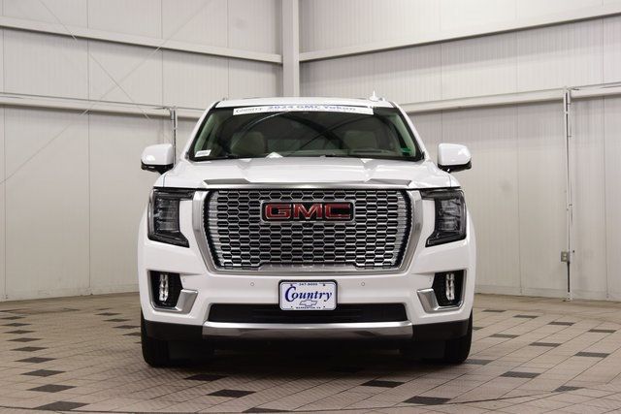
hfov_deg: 33.4
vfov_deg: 22.6
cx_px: 310
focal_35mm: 60
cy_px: 207
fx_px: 1035
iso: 900
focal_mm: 40
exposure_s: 1/60
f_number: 8
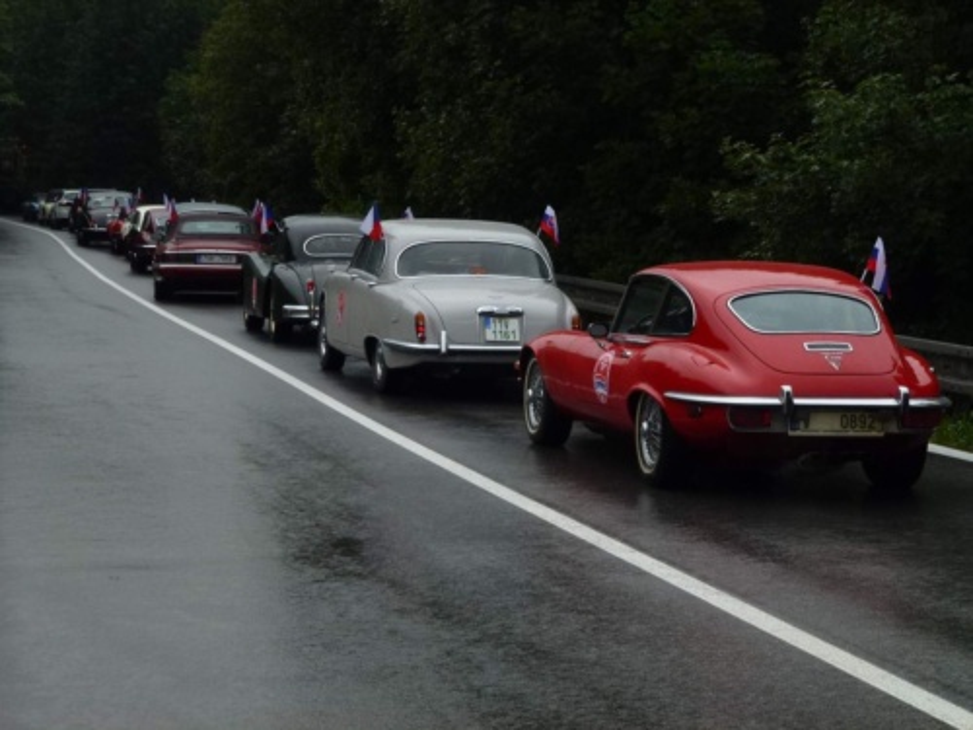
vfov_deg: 15.4
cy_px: 365
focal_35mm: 96
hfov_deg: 20.4
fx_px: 2698
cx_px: 486
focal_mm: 17.3
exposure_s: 1/250
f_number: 5
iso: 100
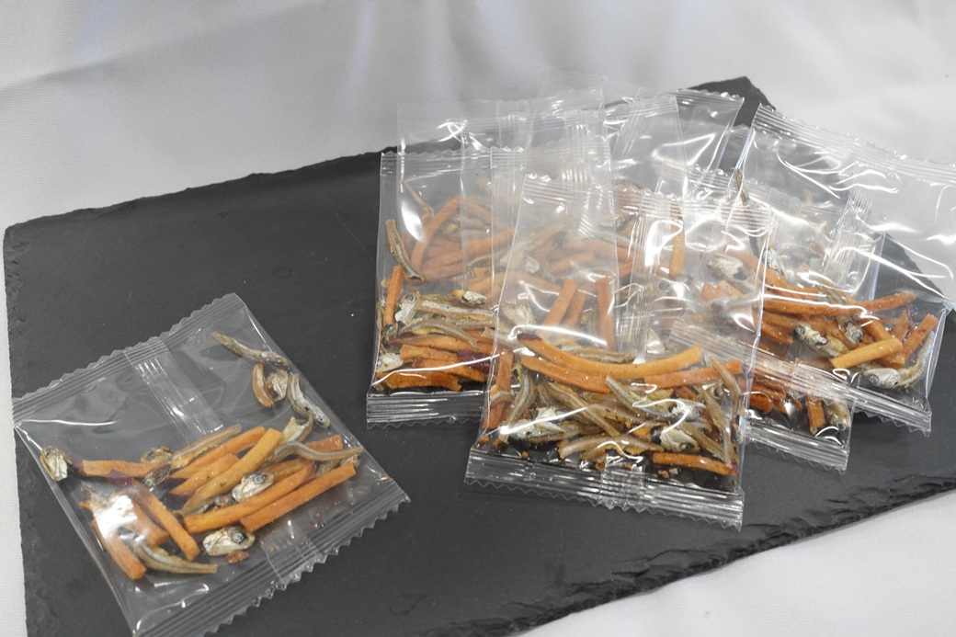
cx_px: 478
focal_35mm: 35
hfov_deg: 54.4
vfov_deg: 37.8
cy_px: 318
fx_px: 929
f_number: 11
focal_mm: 35
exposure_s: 1/40
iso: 3200
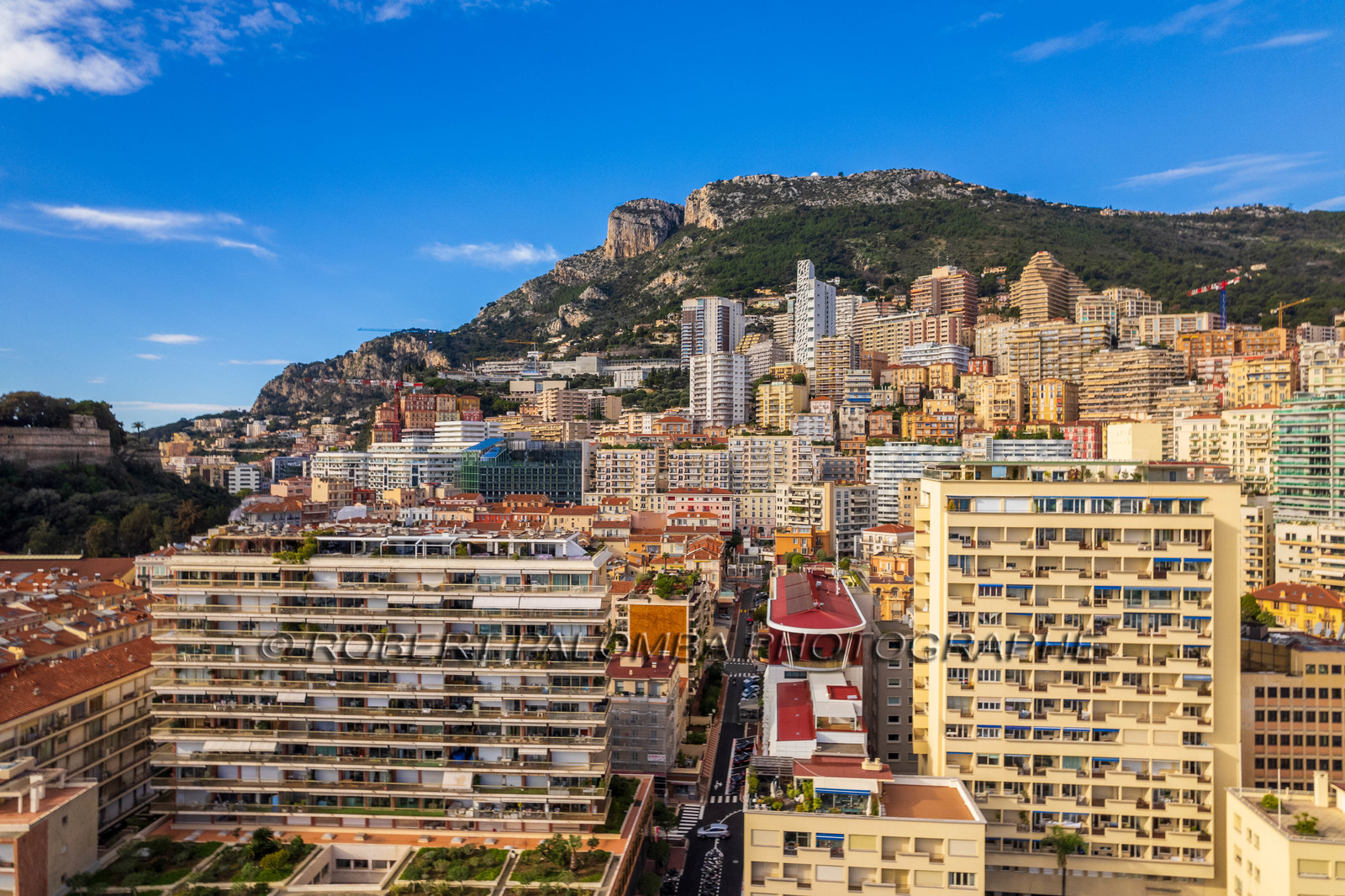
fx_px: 822
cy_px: 448
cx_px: 672
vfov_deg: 57.2
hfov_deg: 78.6
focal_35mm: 22
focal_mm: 8.4
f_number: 2.8
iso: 200
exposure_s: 1/60
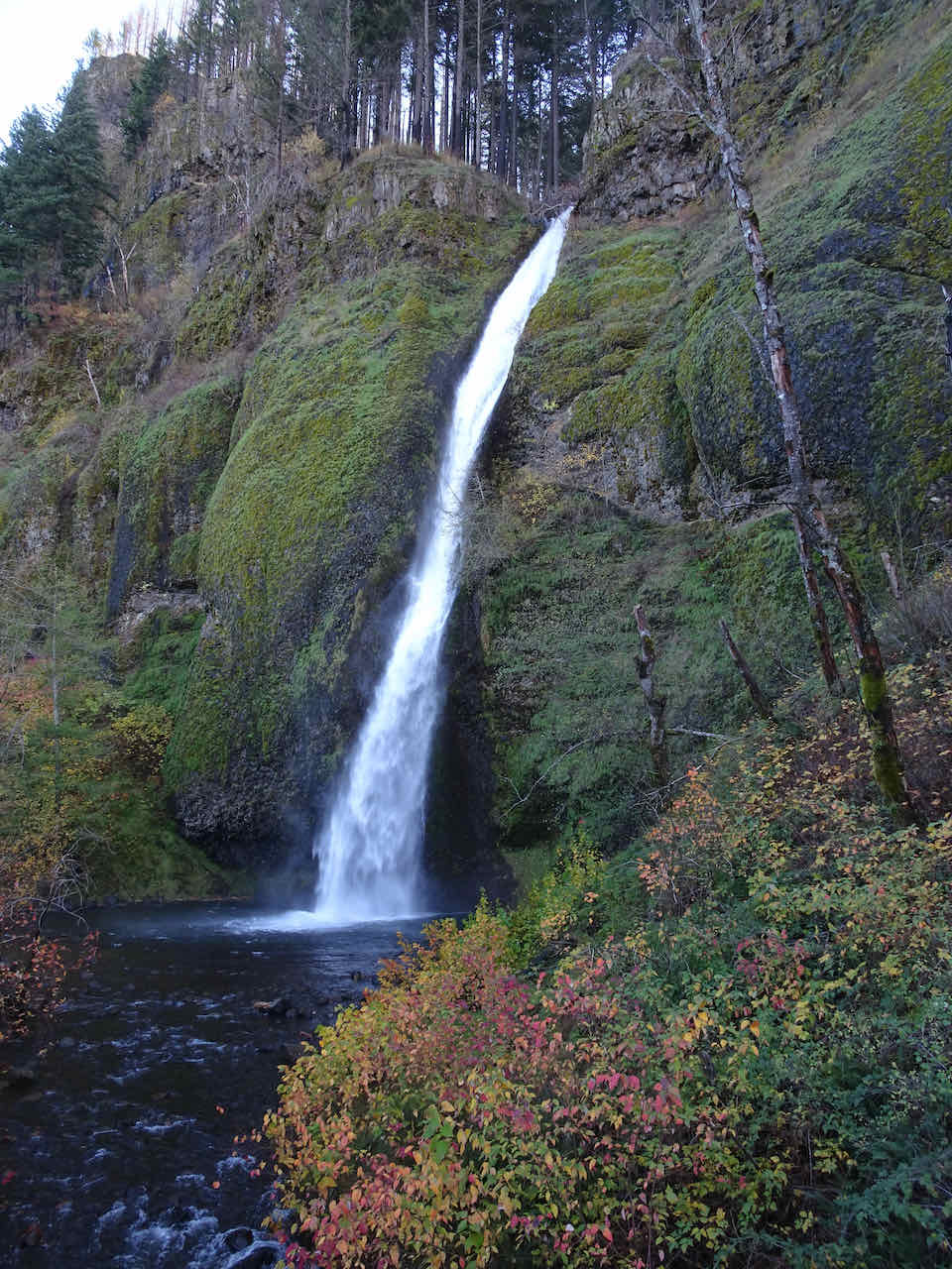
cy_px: 634
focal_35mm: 24
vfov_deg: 71.6
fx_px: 880
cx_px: 476
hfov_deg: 56.8
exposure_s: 1/50
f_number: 3.5
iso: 80
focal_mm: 4.1
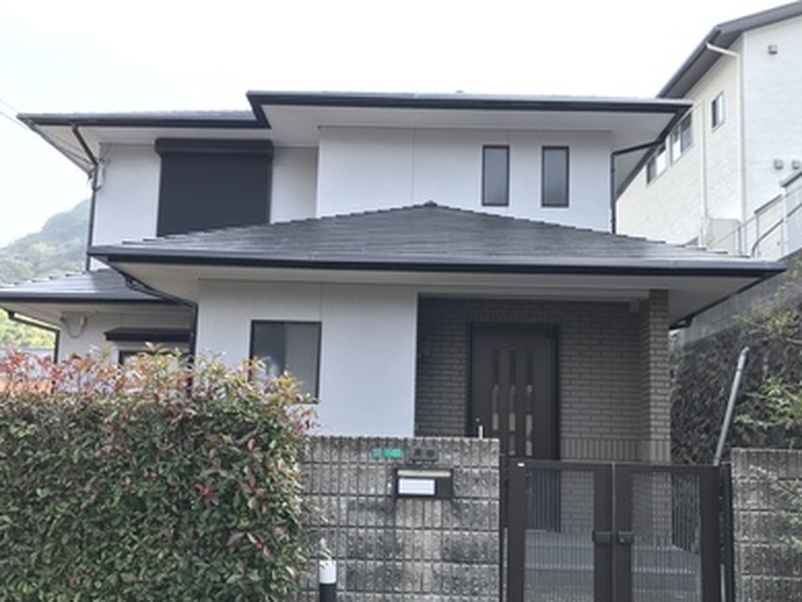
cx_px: 392
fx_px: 834
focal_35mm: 36
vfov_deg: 39.6
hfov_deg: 51.3
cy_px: 337
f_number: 1.8
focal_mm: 3.99
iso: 20
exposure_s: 1/335
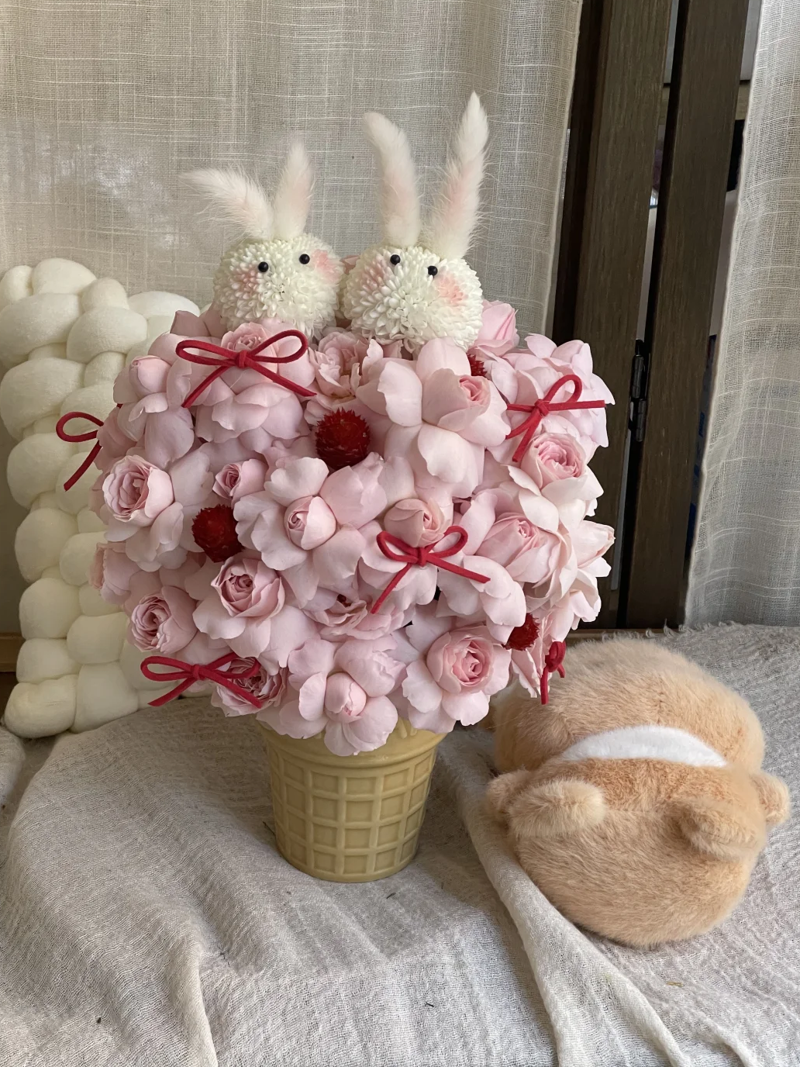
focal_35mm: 67
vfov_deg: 29.0
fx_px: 2065
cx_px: 388
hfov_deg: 21.9
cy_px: 547
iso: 200
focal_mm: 7.5
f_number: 2.2
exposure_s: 1/61
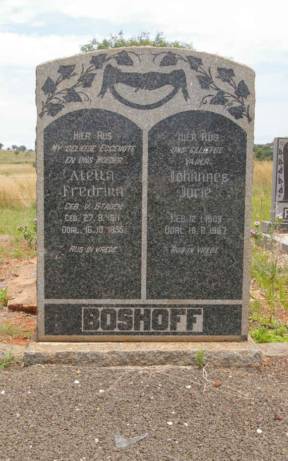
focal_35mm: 48
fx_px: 596
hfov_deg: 27.1
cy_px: 231
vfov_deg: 42.2
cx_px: 142
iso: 200
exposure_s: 1/350
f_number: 8
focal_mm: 31
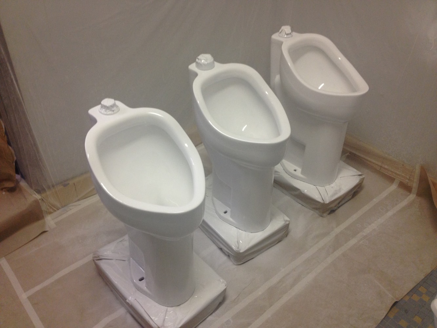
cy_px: 164
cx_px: 218
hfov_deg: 52.6
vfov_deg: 40.7
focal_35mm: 35
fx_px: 442
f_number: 2.4
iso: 125
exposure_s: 1/20
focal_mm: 4.28
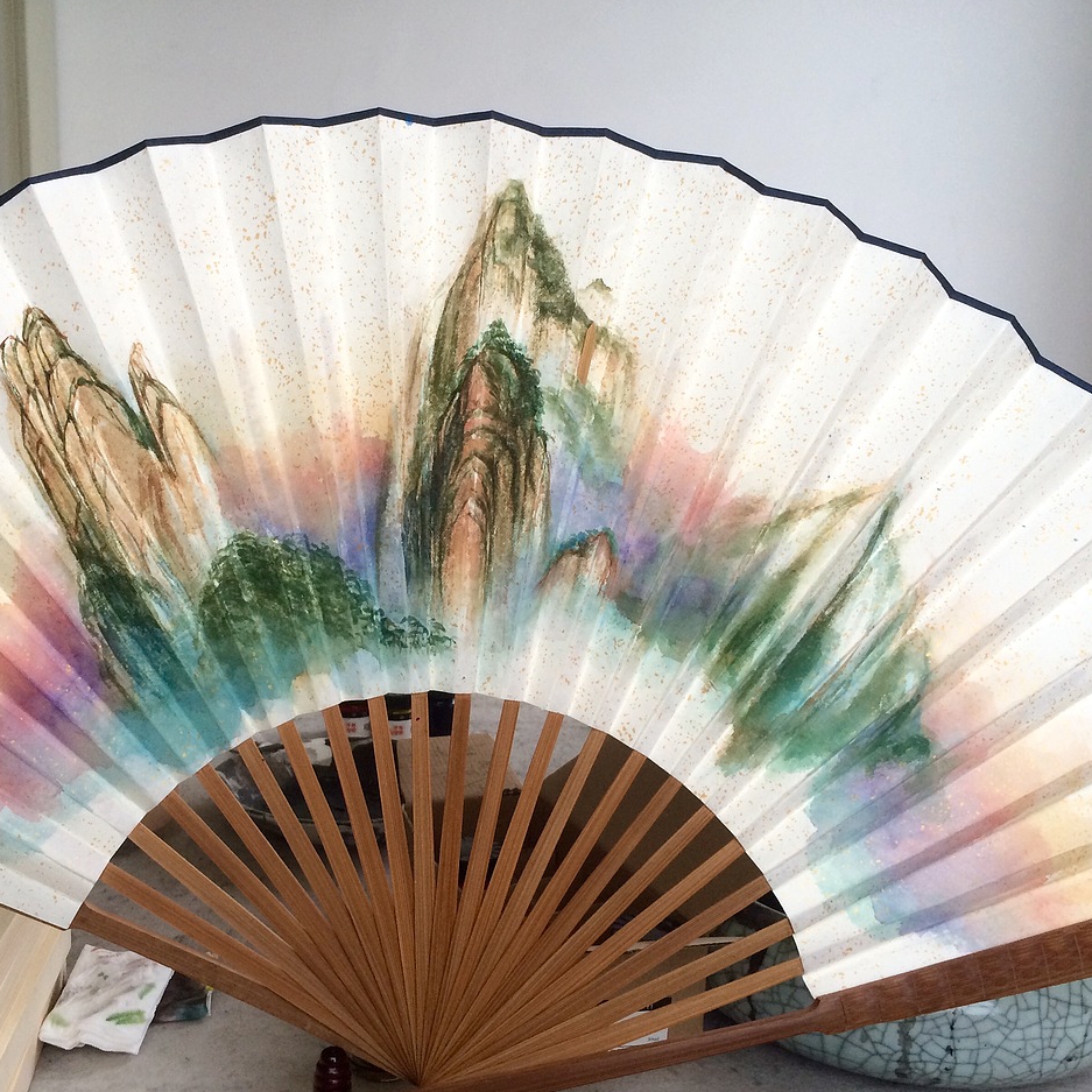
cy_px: 552
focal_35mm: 35
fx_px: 1249
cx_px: 427
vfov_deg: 47.2
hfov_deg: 46.9
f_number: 2.2
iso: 32
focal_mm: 4.15
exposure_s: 1/30
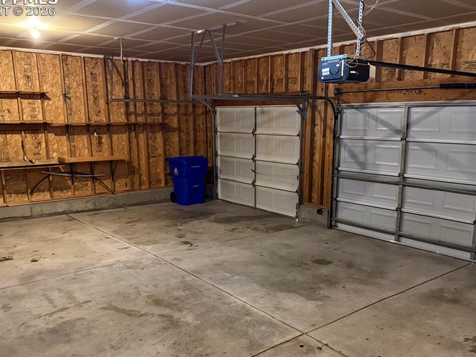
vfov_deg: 43.8
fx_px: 440
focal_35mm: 32
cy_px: 219
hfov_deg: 56.8
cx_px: 251
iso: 800
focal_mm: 6.76
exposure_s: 1/30
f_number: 1.78
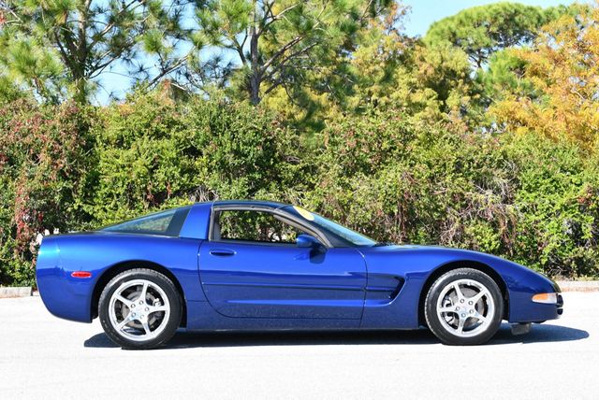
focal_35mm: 80
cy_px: 200
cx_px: 300
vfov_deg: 17.1
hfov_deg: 25.3
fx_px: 1332
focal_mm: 40
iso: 200
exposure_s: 1/250
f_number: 8
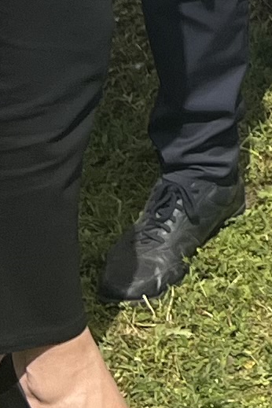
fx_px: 2380
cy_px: -447
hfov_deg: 5.8
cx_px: 987
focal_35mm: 210
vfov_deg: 9.1
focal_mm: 5.7
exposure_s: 1/6211
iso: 50
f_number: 1.5
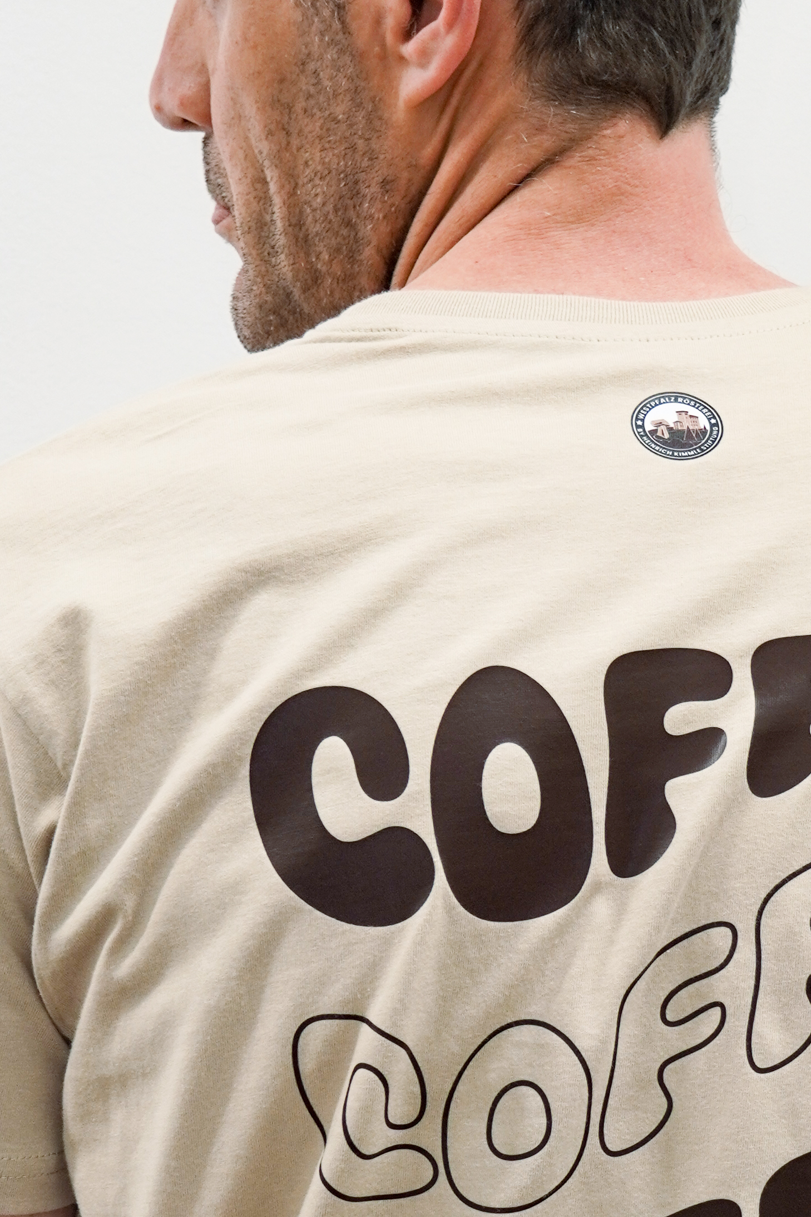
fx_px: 4032
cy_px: 948
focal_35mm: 119
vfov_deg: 17.0
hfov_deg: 11.4
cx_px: 690
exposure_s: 1/60
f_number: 4.5
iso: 250
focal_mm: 29
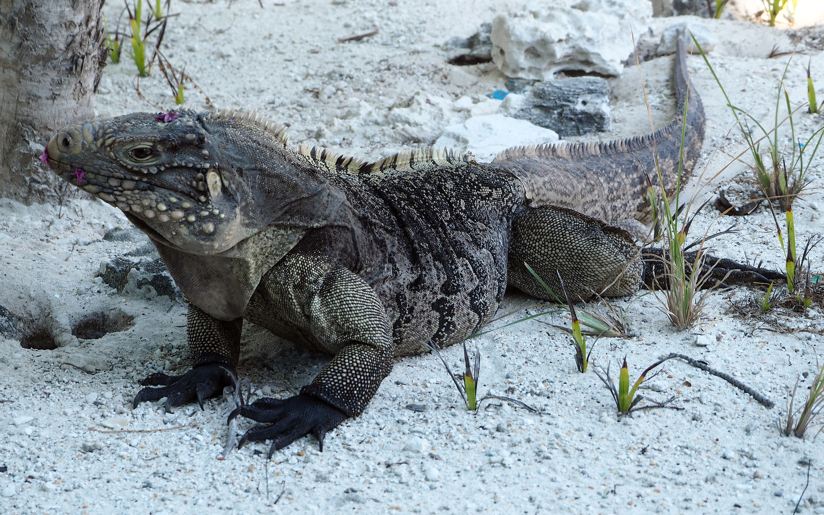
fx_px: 2538
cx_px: 388
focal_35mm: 113
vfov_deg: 11.6
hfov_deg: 18.4
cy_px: 234
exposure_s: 1/125
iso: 200
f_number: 6.3
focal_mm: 42
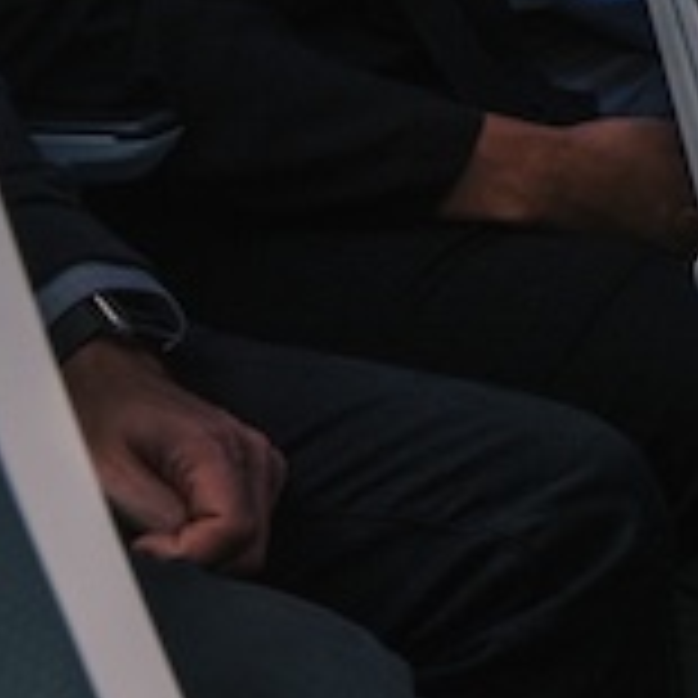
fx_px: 3604
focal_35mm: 158
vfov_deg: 10.7
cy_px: -299
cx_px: 1783
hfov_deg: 9.6
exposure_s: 1/80
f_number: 10
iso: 800
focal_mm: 36
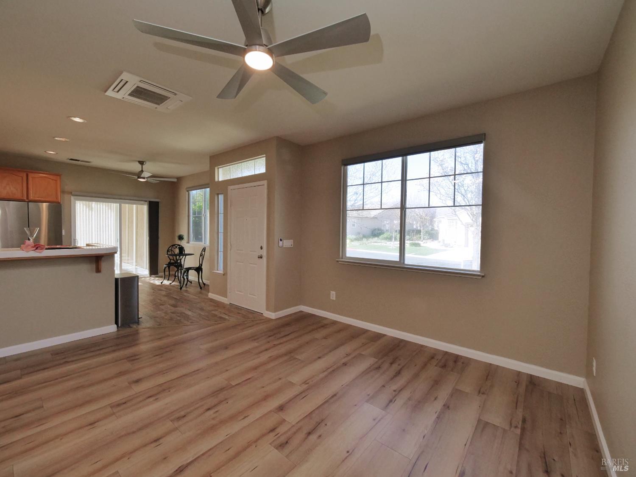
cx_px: 318
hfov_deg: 102.1
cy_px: 238
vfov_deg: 85.7
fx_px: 257
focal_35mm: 14
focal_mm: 7
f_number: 5.6
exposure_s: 1/160
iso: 800
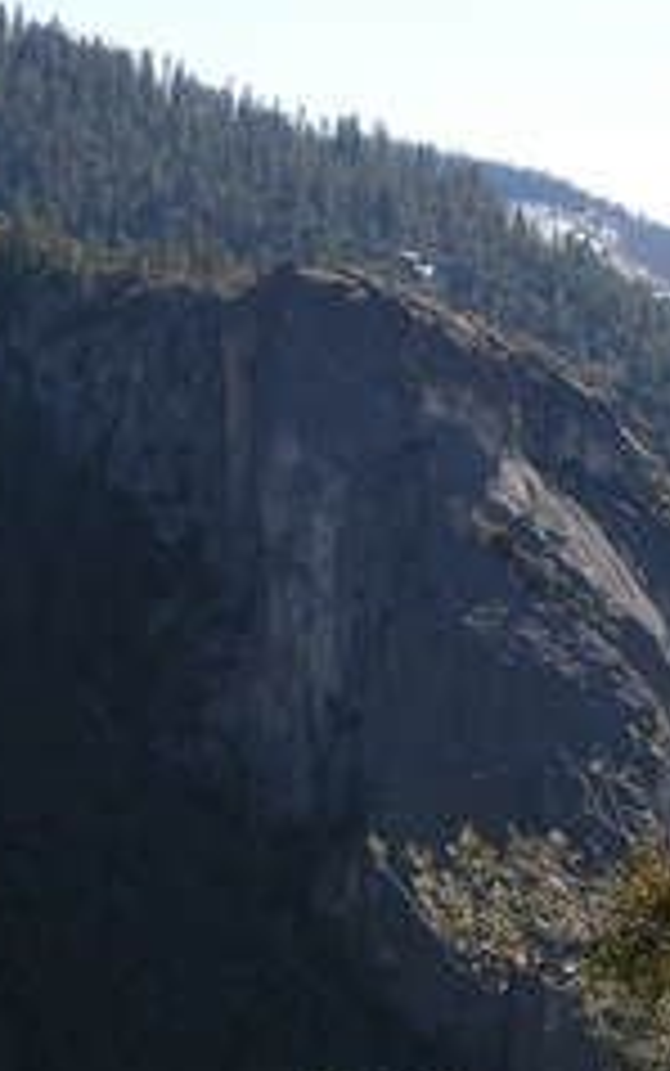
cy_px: 531
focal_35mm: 99
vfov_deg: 21.0
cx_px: 274
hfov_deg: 13.2
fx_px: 2889
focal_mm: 7.9
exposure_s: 1/565
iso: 64
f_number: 2.8
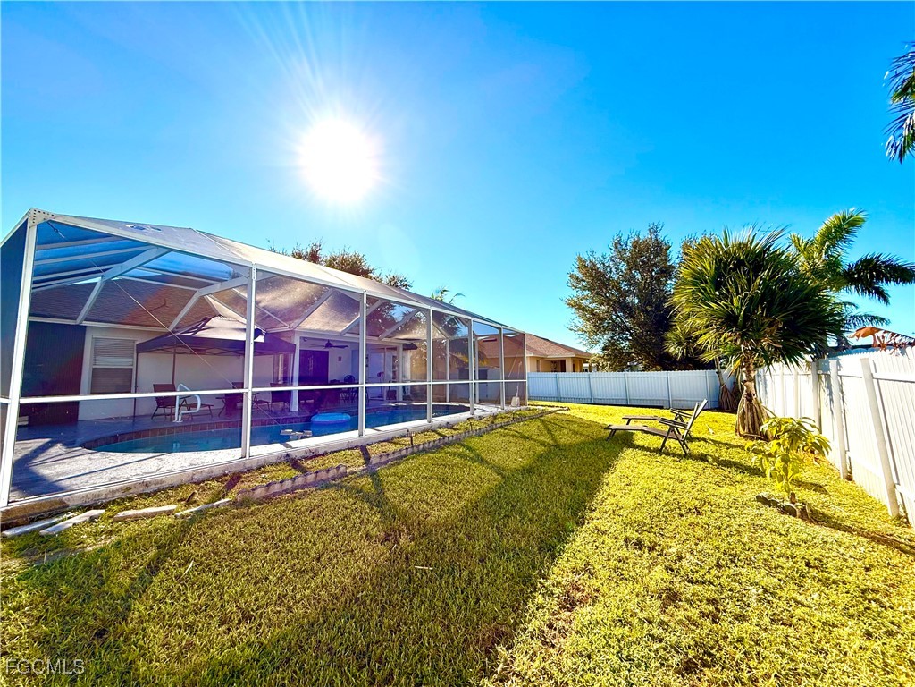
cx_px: 458
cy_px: 344
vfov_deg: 85.7
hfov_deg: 102.1
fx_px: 370
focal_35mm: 14
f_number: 2.2
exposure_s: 1/2092
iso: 64
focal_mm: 2.22
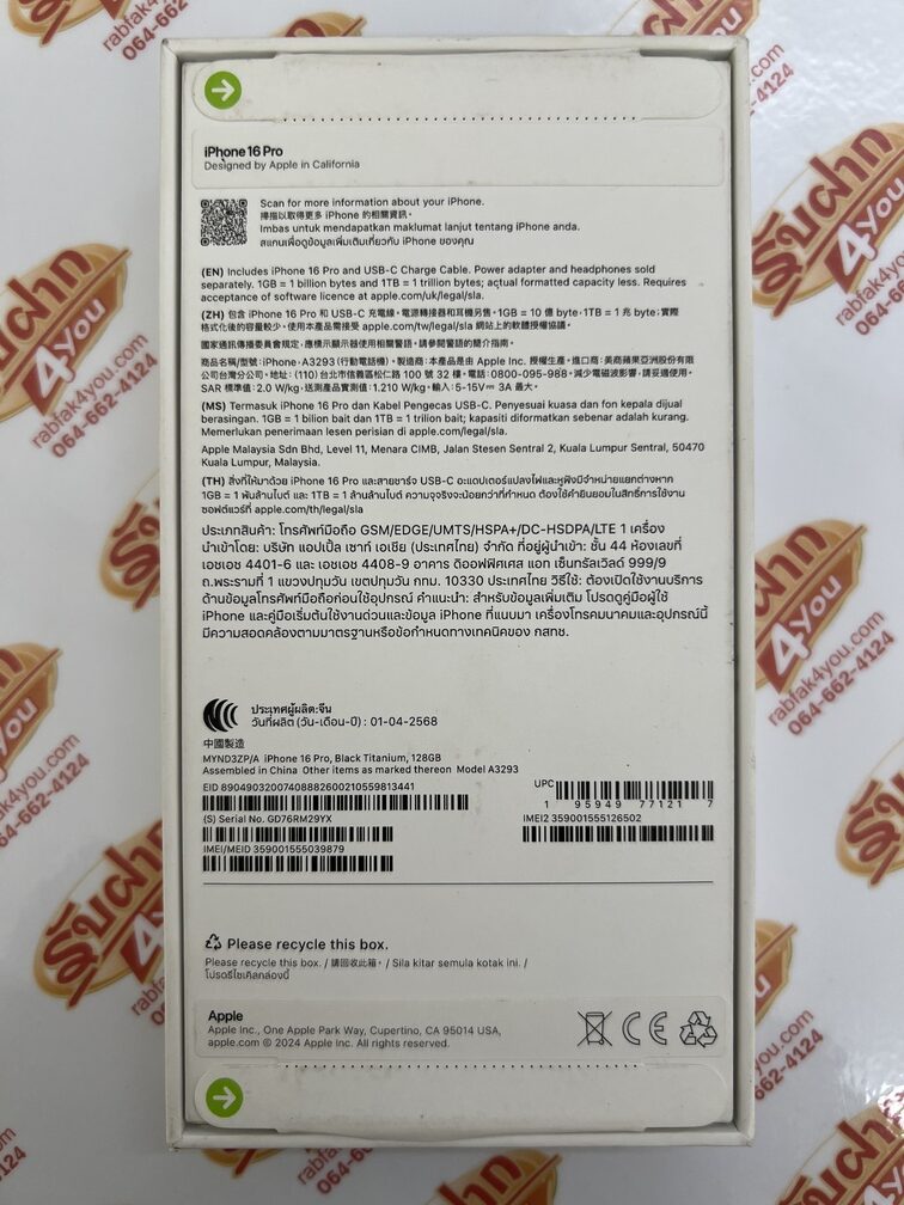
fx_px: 905
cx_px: 452
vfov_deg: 67.3
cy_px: 602
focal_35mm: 26
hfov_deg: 53.1
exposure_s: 1/100
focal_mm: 5.7
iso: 50
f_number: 1.5
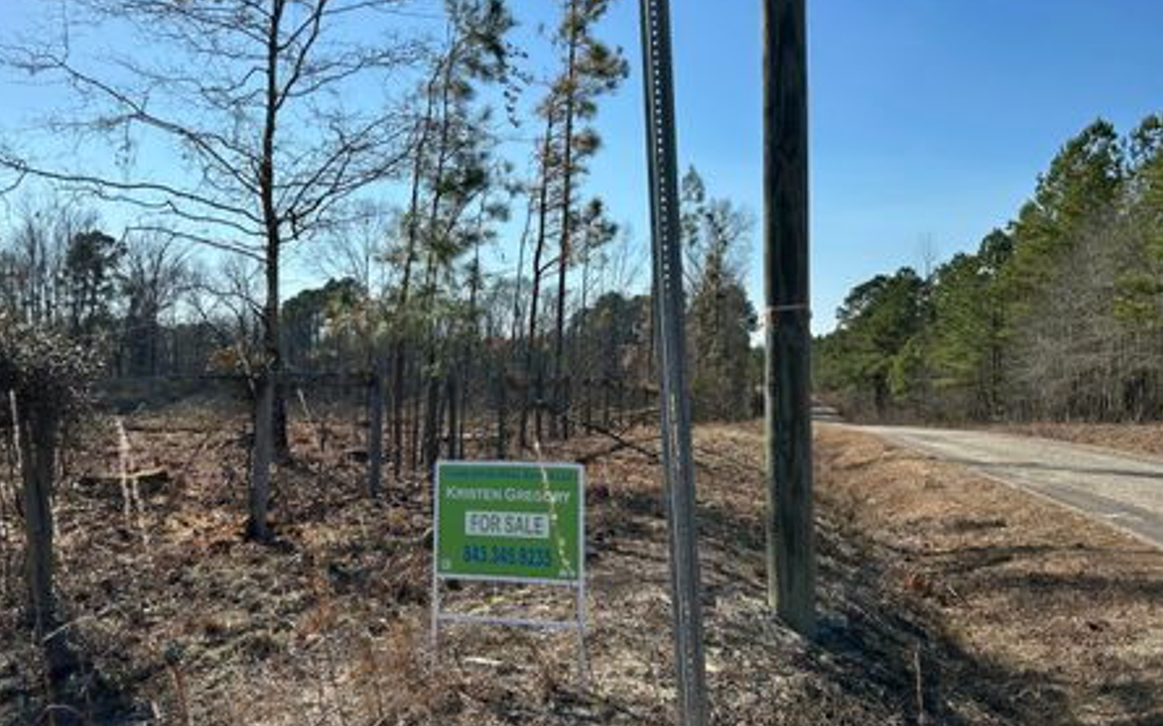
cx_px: 512
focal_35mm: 31
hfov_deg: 61.1
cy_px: 325
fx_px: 982
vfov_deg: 40.5
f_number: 1.5
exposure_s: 1/6211
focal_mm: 5.7
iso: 50
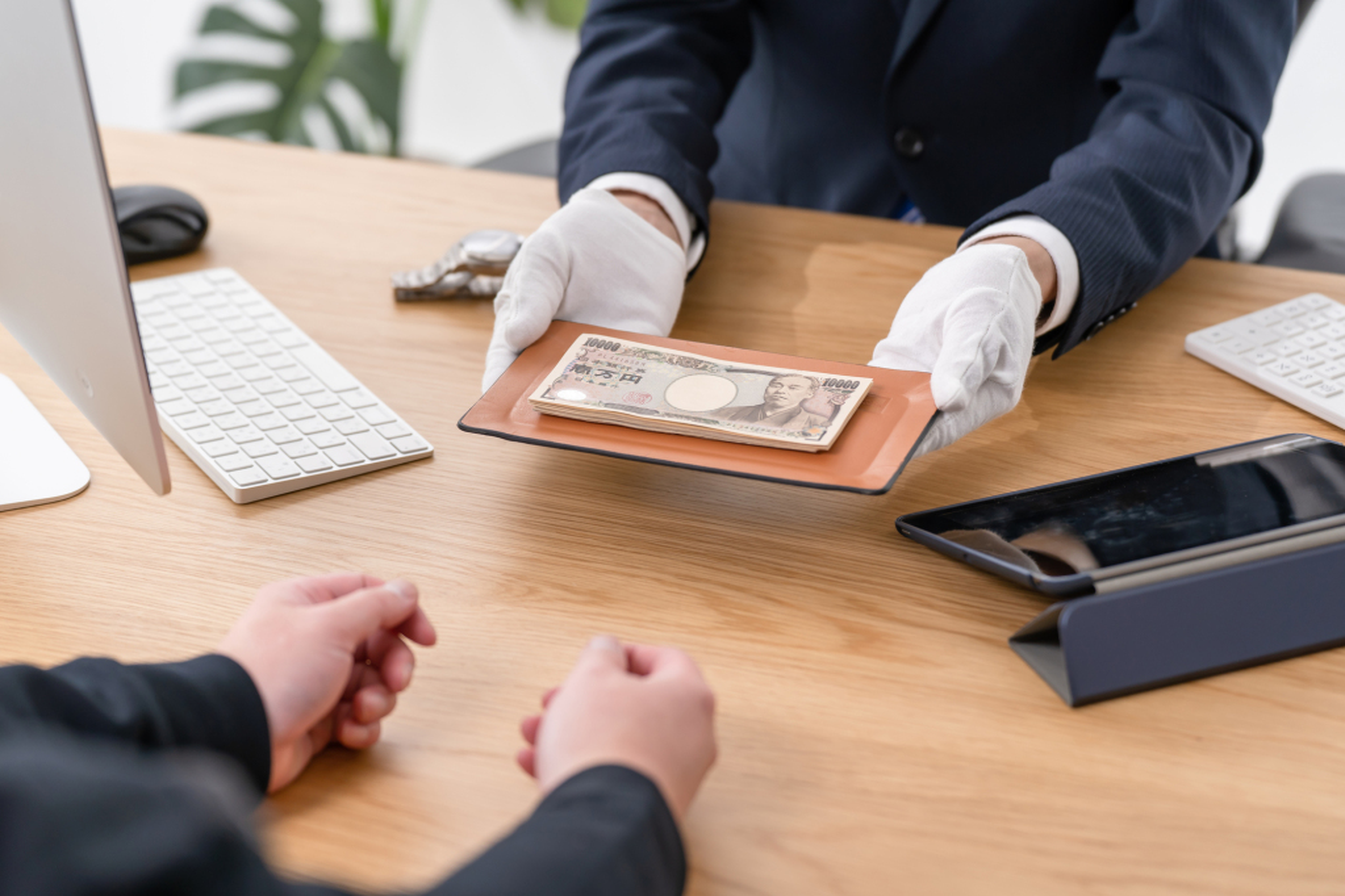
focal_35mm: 88
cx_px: 672
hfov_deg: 23.1
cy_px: 448
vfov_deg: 15.5
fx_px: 3288
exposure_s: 1/200
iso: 200
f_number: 3.5
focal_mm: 88
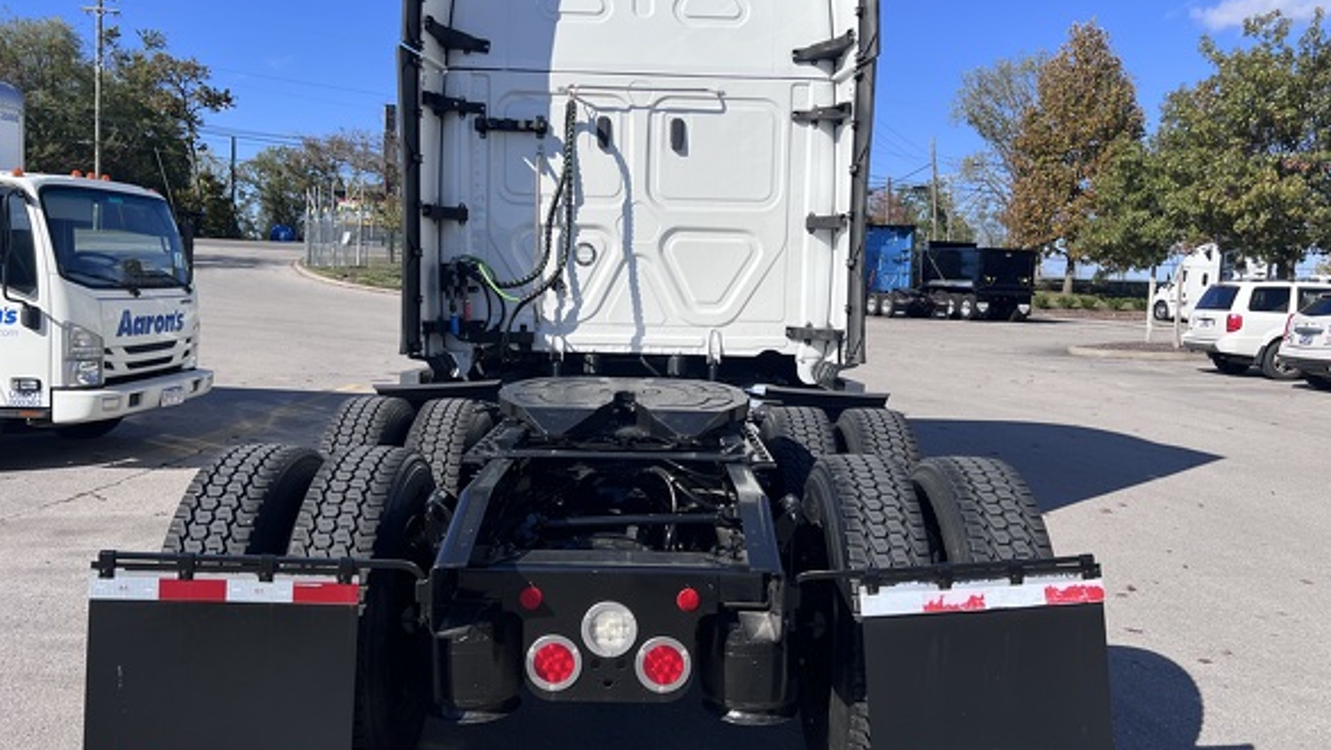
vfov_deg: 40.2
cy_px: 336
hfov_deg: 66.1
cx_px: 666
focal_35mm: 29
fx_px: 1024
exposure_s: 1/5587
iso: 50
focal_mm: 5.7
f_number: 1.5
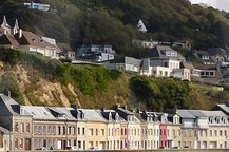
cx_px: -167
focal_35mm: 177
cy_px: 107
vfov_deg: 7.7
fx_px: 1124
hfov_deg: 11.0
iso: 200
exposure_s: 1/500
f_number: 10
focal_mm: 24
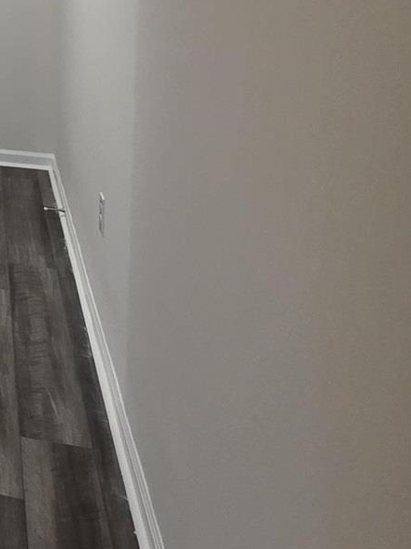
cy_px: -25
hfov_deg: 20.6
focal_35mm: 51
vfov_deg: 33.6
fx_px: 808
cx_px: -316
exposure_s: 1/60
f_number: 1.9
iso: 320
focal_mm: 2.2
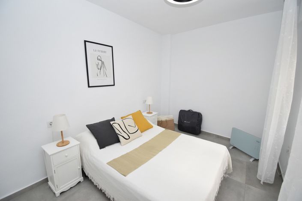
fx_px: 126
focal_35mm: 15
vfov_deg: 77.3
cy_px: 100
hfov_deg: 100.4
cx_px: 151
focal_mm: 10
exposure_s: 1/125
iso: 800
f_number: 4.5
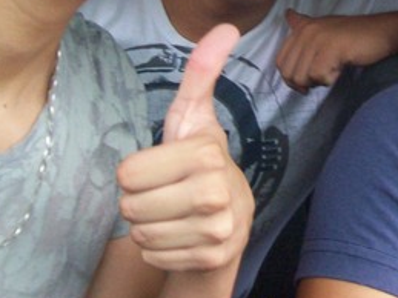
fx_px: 1023
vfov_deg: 16.1
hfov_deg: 21.6
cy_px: -25
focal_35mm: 89
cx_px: 350
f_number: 2.7
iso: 200
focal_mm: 6
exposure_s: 1/64
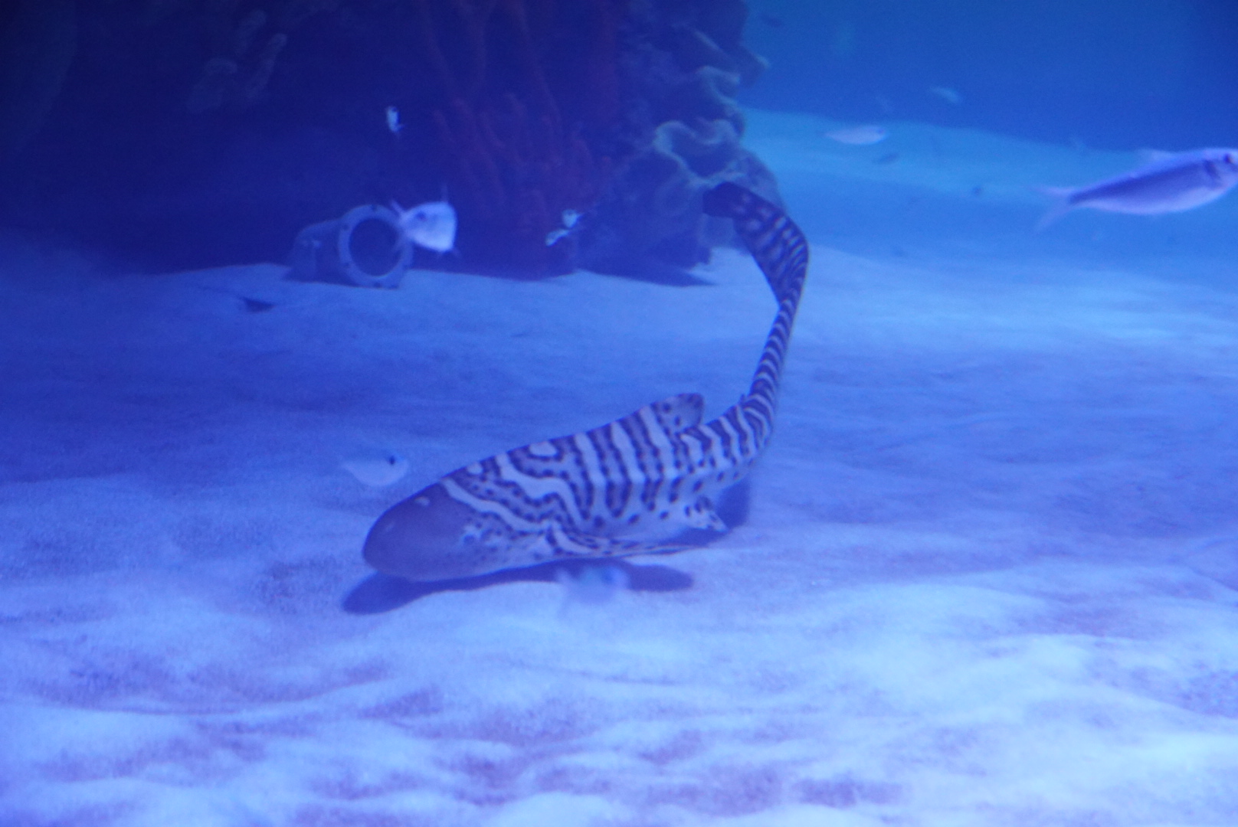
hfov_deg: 27.0
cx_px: 619
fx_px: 2581
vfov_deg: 18.2
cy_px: 414
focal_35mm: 75
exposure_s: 1/160
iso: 3200
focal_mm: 50
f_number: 5
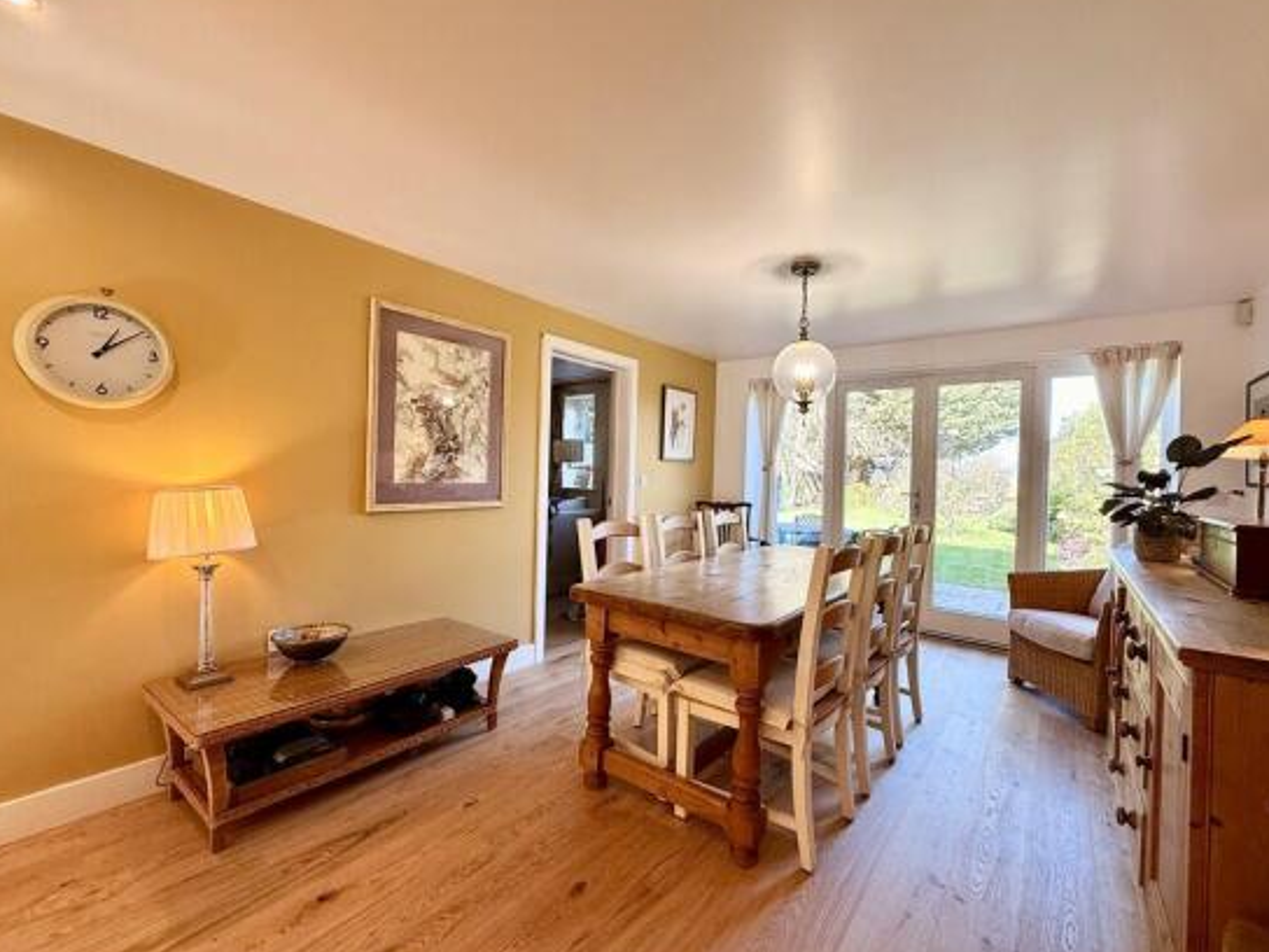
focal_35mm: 15
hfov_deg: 98.1
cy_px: 477
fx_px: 550
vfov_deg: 81.7
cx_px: 654
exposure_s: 1/100
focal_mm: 2.22
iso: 125
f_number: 2.2
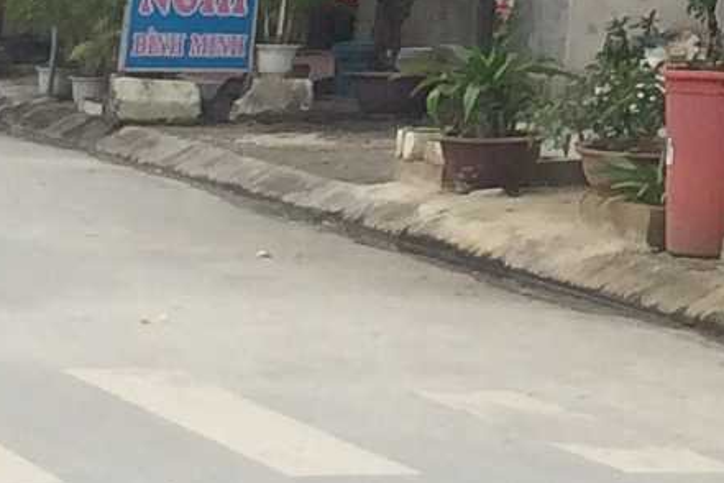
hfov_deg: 8.4
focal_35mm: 231
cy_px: -1097
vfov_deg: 5.5
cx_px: 1530
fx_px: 4645
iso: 32
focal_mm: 4.12
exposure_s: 1/302
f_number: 2.2
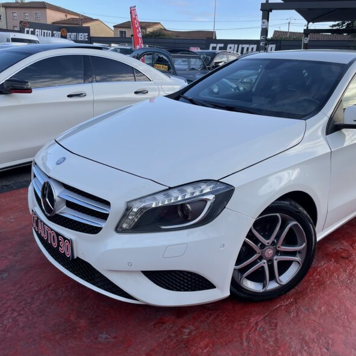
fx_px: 361
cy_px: 179
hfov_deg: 51.6
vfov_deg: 52.5
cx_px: 236
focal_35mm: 31
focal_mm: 4.2
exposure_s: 1/796
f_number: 1.6
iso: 32
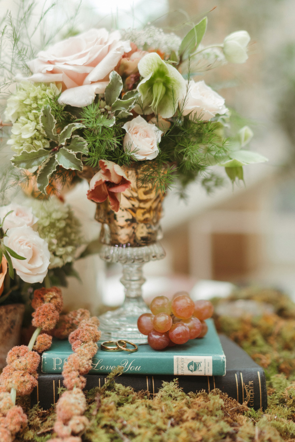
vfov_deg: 38.1
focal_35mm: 52
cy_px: 193
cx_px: 98
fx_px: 639
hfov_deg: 25.8
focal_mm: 35
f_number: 1.4
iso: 500
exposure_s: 1/160
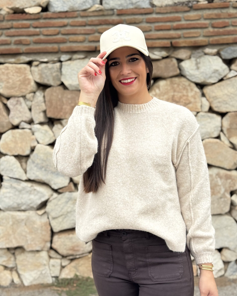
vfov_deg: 36.7
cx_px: 121
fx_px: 447
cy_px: 154
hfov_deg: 29.7
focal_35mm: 51
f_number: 1.78
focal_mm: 6.76
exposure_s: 1/792
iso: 64
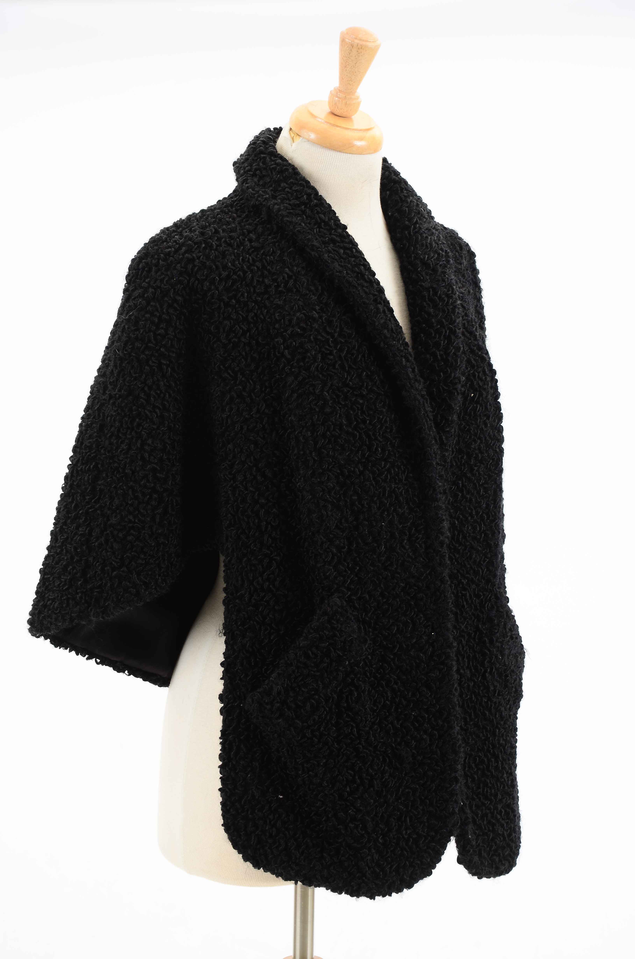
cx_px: 318
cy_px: 480
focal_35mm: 93
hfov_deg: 14.6
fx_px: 2472
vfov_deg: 22.0
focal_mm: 62
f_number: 7.1
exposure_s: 1/80
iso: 160
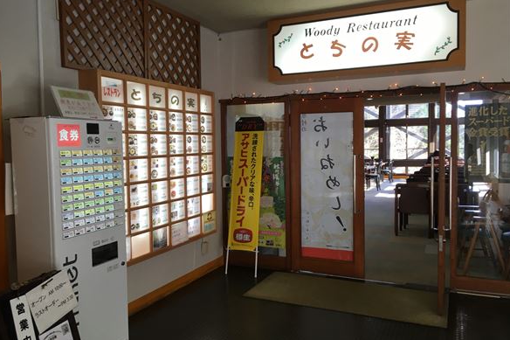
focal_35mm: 31
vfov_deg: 42.3
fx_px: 439
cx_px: 252
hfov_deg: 60.3
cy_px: 169
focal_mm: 4.15
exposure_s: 1/40
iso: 25
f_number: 2.2
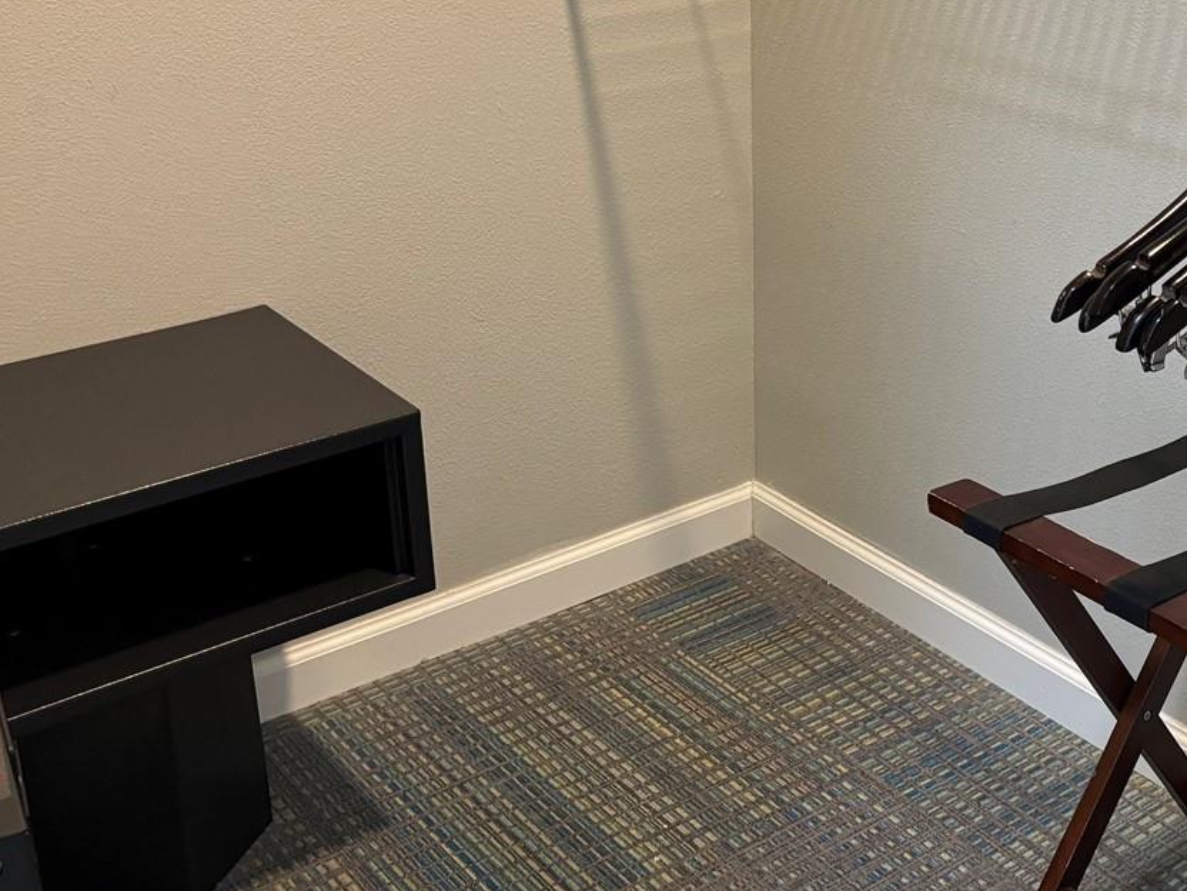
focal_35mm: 50
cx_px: 934
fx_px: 1715
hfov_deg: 37.0
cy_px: 230
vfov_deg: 28.7
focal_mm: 5.96
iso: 320
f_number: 1.6
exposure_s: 1/60
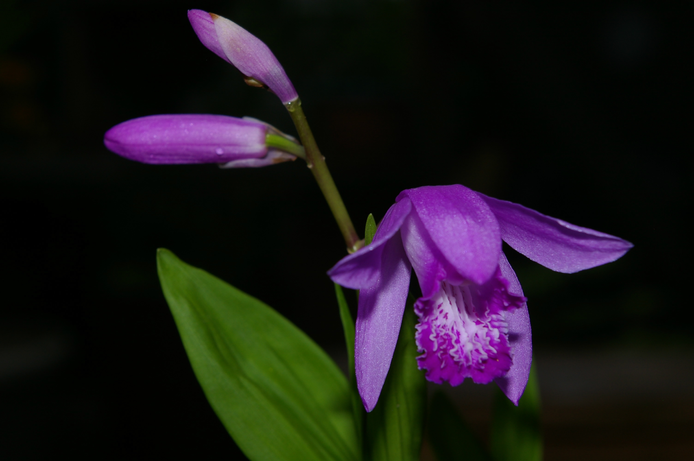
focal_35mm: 82
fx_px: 1589
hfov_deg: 24.6
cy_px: 230
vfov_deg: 16.5
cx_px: 347
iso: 200
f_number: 13
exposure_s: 1/60
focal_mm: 55
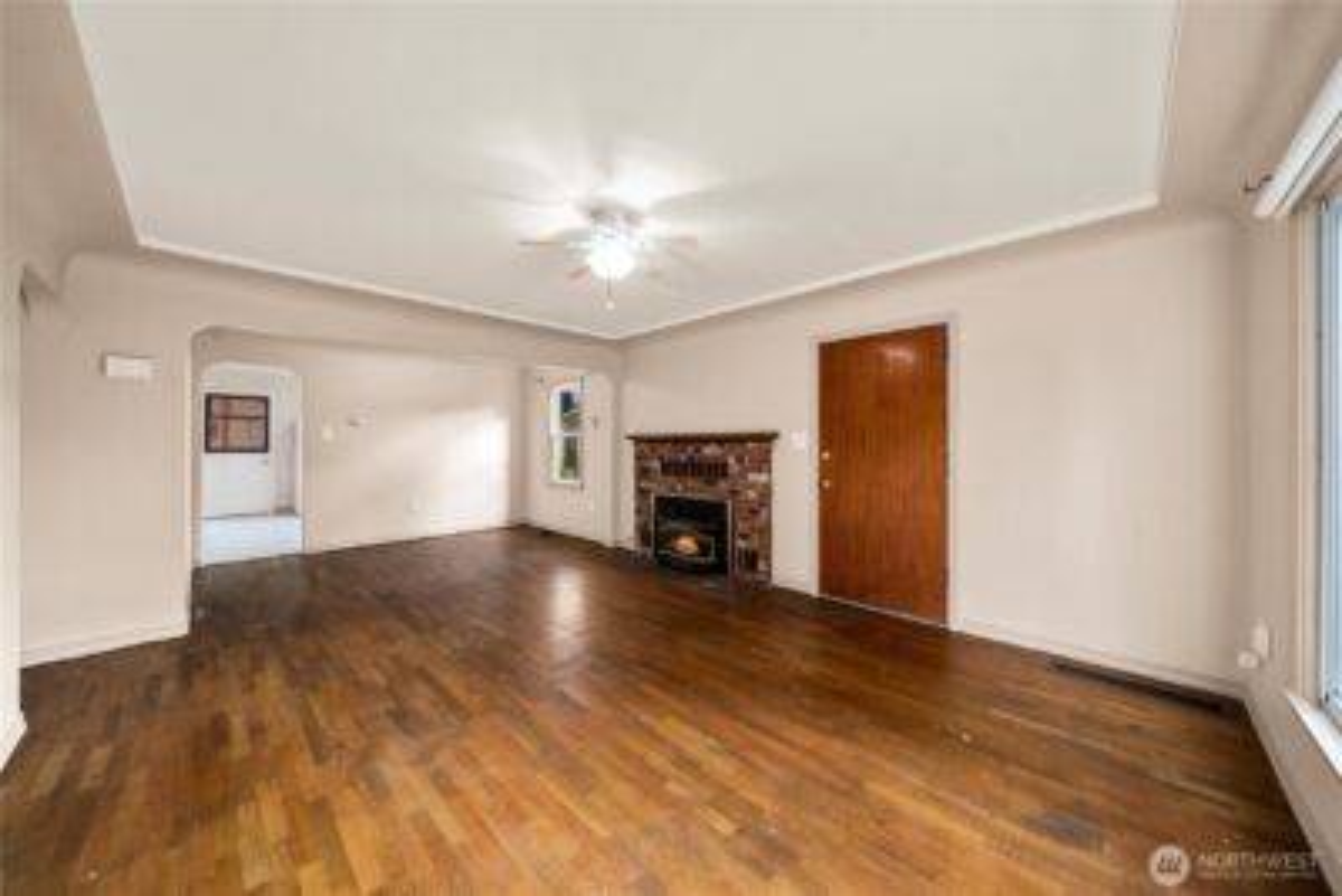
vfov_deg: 90.1
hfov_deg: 112.6
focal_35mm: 12
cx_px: 671
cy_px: 448
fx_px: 447
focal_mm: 12
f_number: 6.7
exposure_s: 1/30
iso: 1000
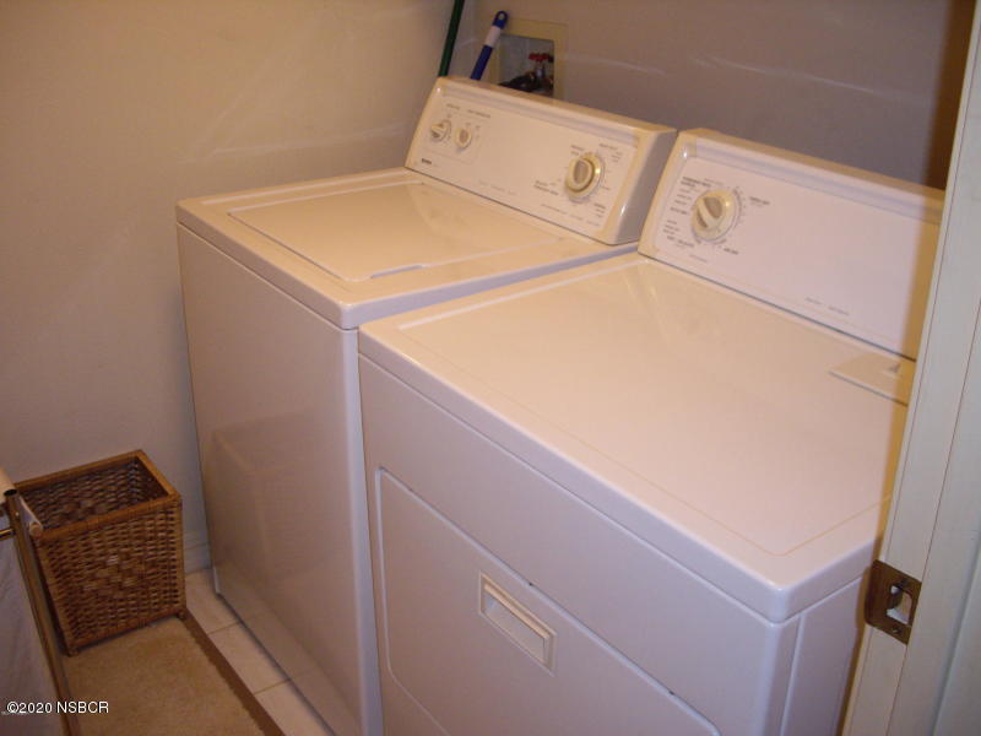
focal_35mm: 38
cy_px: 368
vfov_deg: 37.7
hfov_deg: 49.0
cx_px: 490
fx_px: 1077
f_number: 2.8
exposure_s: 1/40
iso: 400
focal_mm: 7.9
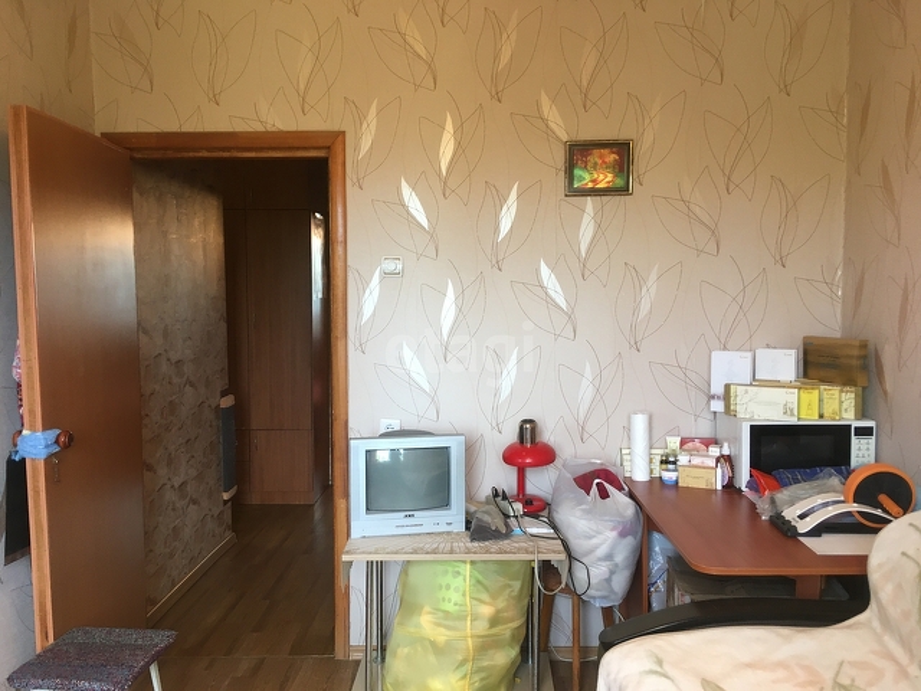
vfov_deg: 48.2
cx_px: 460
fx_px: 772
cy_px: 346
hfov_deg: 61.7
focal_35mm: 29
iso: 100
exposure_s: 1/33
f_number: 2.2
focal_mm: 4.15
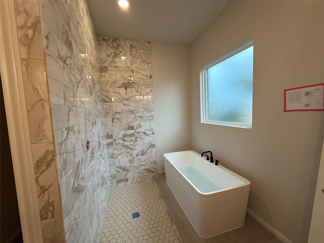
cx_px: 162
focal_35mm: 14
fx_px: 131
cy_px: 122
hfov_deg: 102.1
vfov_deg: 85.7
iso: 100
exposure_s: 1/120
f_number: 2.2
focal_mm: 2.22
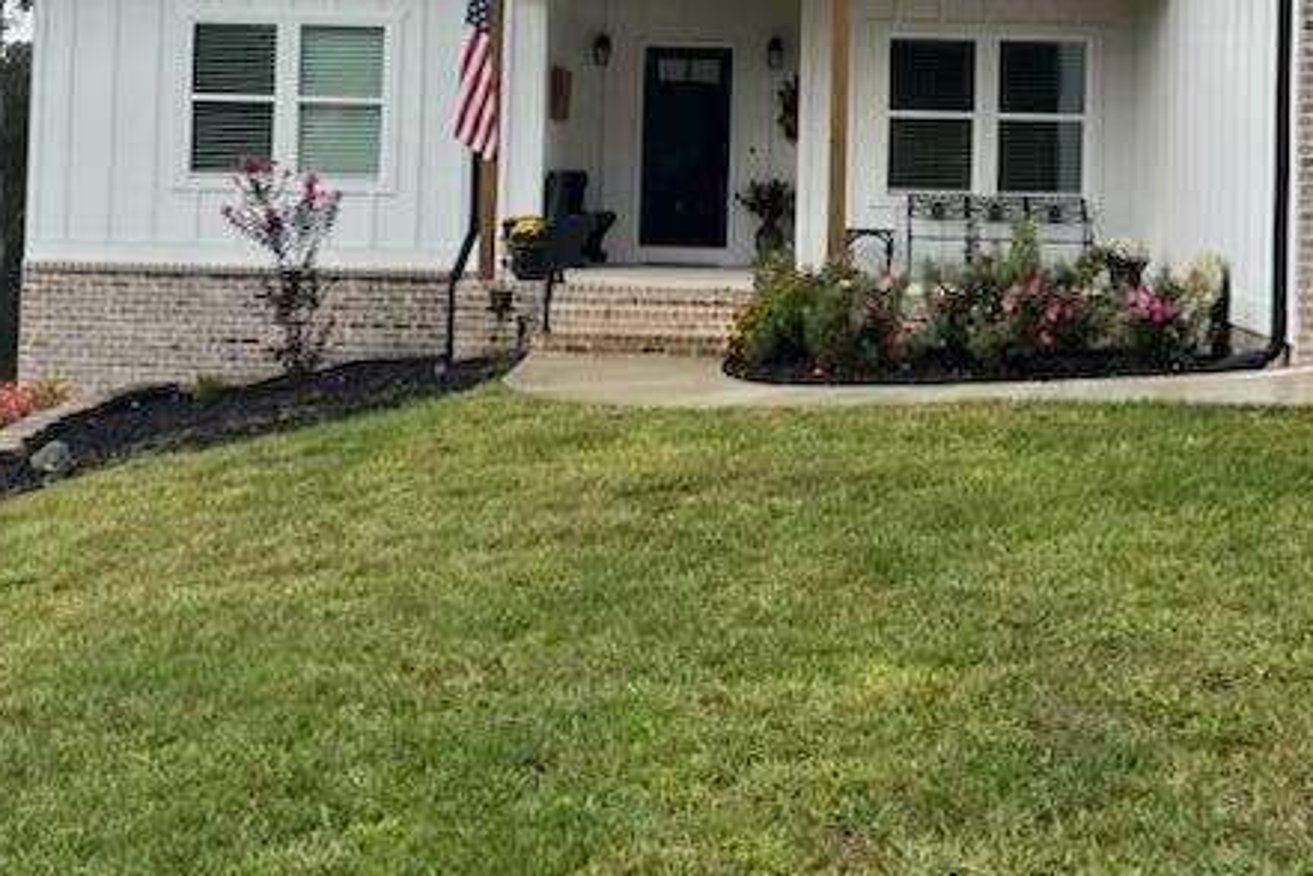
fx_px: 1787
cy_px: 95
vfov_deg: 26.6
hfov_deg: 40.2
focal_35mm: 49
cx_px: 759
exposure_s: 1/852
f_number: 1.6
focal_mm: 5.1
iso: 50
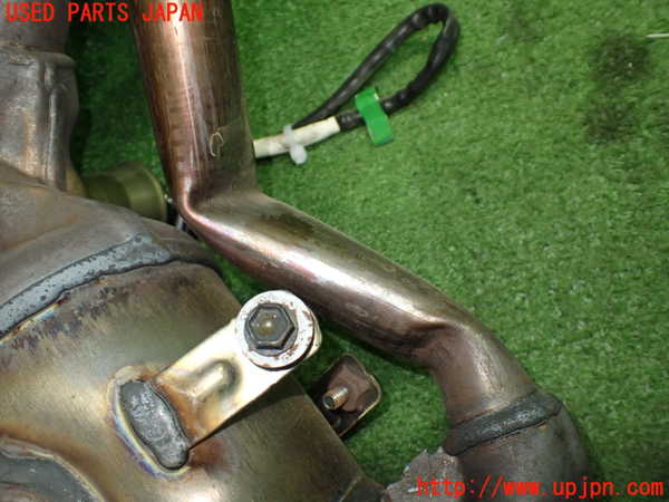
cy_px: 251
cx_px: 334
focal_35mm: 30
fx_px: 580
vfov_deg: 46.8
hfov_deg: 60.0
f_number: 2.3
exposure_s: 1/125
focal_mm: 5.4
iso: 640
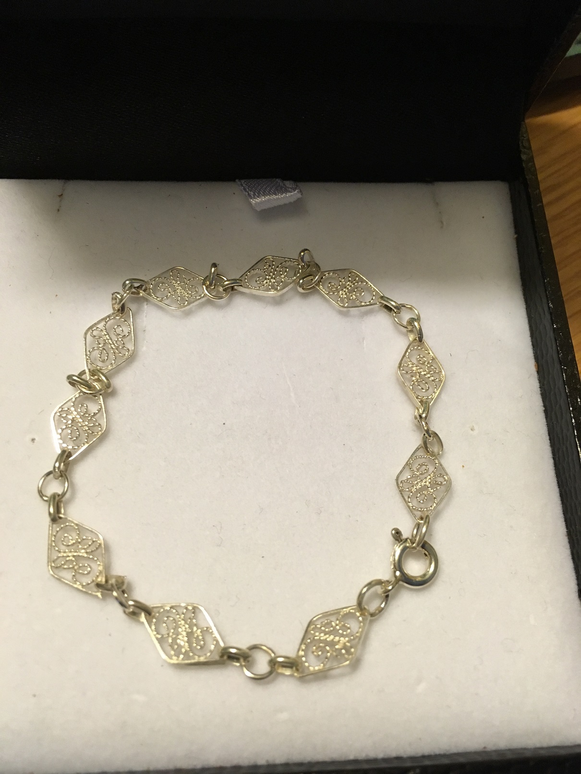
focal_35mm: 29
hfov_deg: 48.2
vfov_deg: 61.7
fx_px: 649
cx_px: 290
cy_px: 387
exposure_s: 1/33
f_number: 2.2
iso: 160
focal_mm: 4.15
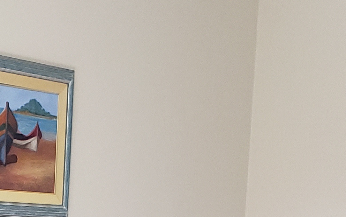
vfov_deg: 10.6
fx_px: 1056
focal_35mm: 112
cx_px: -62
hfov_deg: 17.8
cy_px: 447
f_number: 2.4
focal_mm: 4.3
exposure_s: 1/60
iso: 250
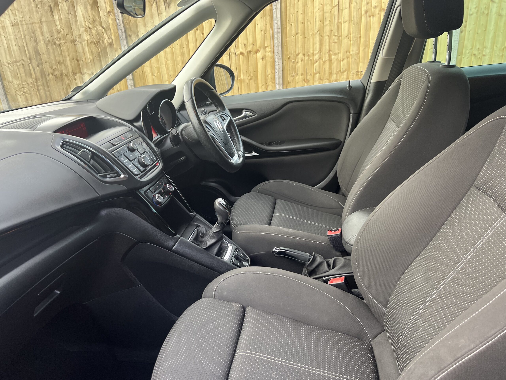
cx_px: 253
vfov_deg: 53.1
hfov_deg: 67.3
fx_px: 380
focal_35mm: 26
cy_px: 190
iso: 125
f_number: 1.5
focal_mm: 5.7
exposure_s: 1/121
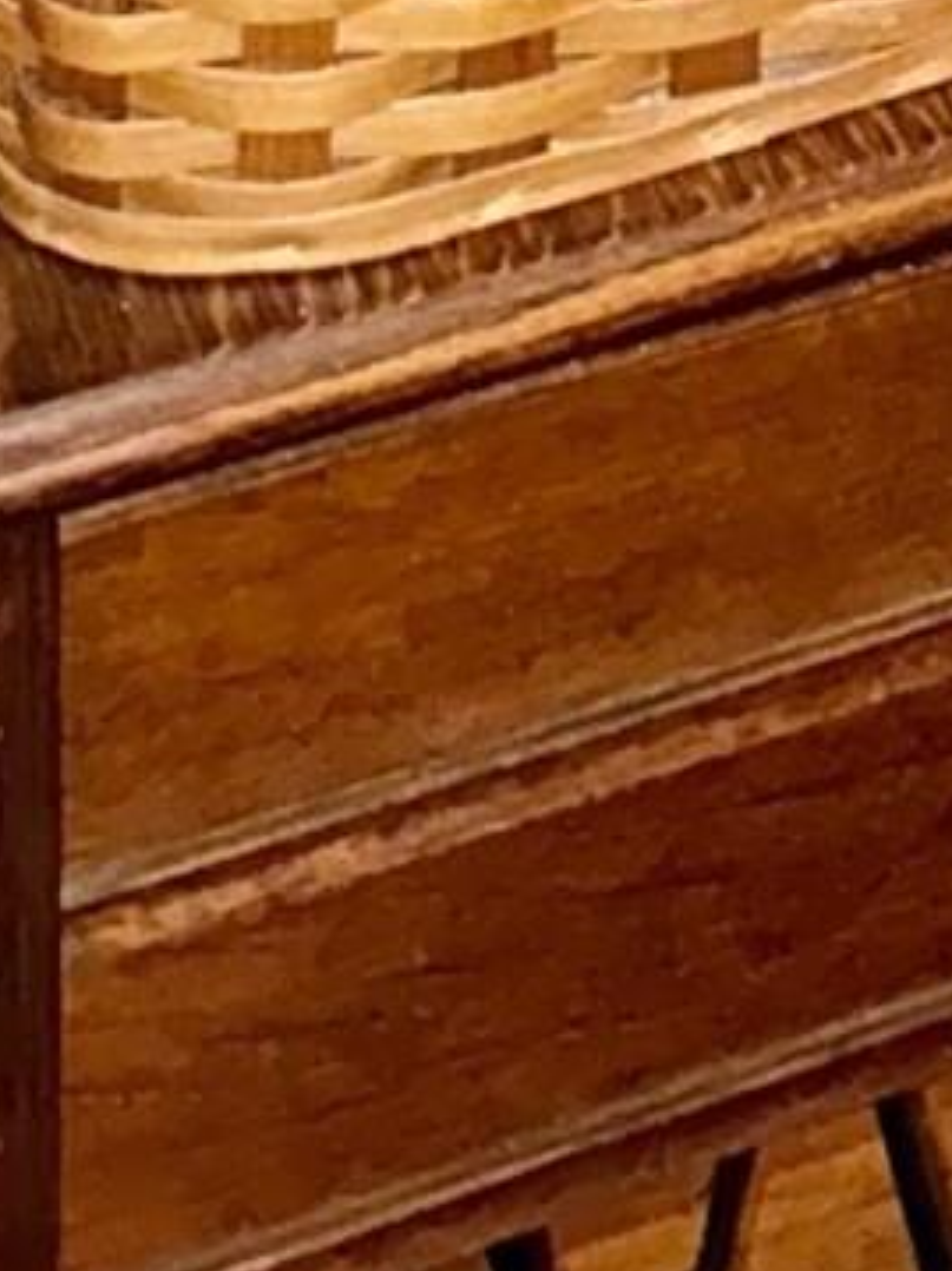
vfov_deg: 9.8
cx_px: 2580
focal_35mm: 154
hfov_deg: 8.5
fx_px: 5650
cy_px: -2535
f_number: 1.78
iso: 160
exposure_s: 1/12
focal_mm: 6.76
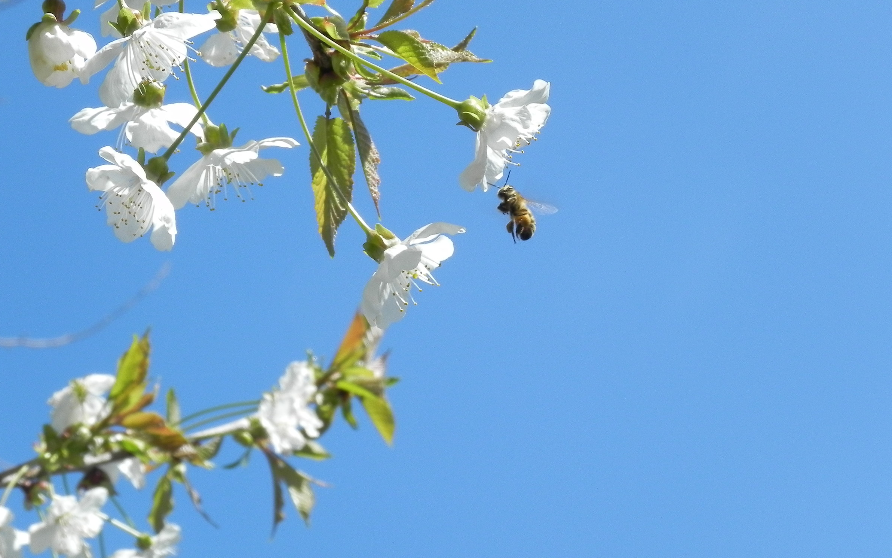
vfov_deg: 11.7
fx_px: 2723
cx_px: 447
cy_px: 260
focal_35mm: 112
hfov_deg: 18.6
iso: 160
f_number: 7.1
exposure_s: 1/303
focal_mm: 18.8
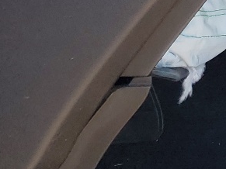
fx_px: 933
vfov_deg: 9.7
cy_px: -158
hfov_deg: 10.8
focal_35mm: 143
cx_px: 614
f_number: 1.5
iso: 50
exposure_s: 1/278
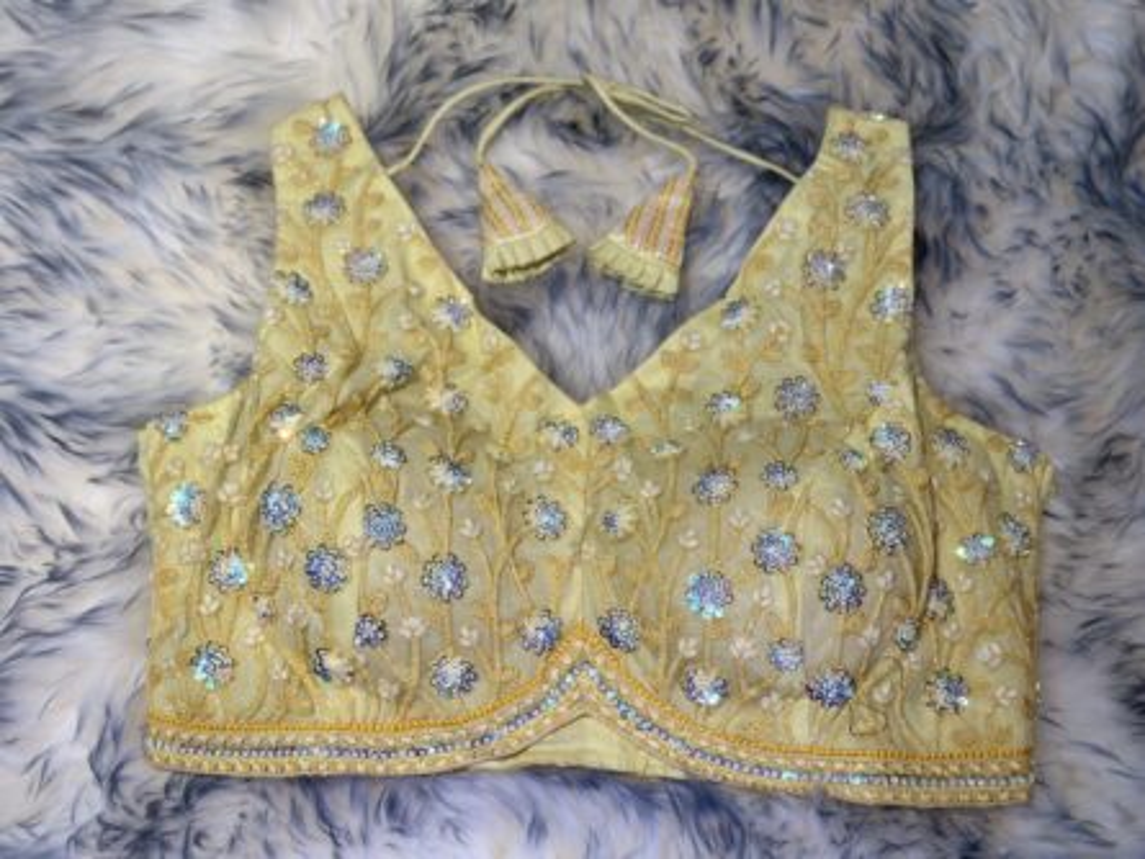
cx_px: 572
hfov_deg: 39.6
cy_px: 430
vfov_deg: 30.3
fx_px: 1588
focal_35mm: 48
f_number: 1.78
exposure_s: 1/120
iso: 125
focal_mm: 6.86
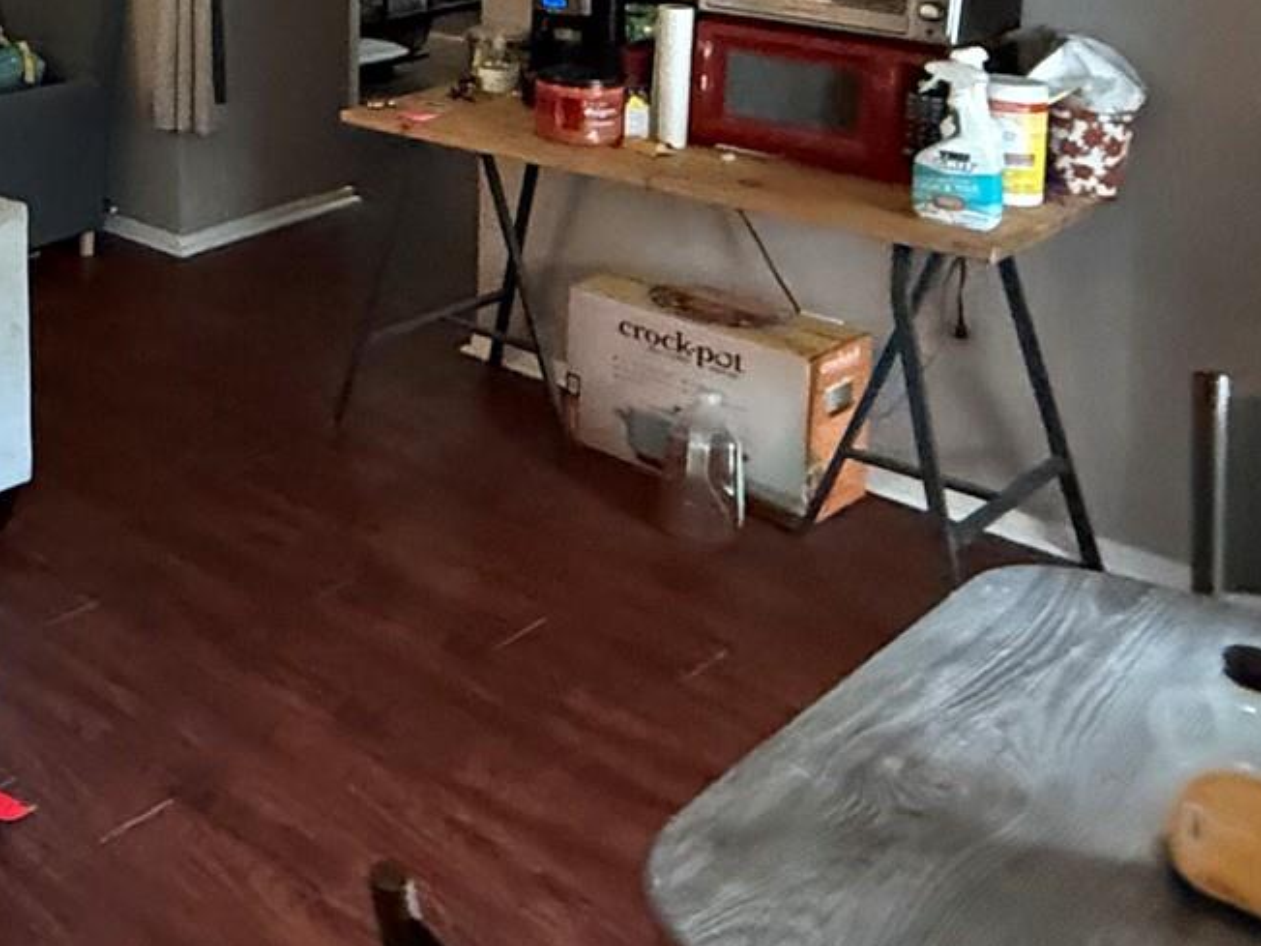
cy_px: -130
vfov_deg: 29.2
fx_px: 1603
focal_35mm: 44
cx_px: -267
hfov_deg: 34.2
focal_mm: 2.22
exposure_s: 1/60
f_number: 2.2
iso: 800
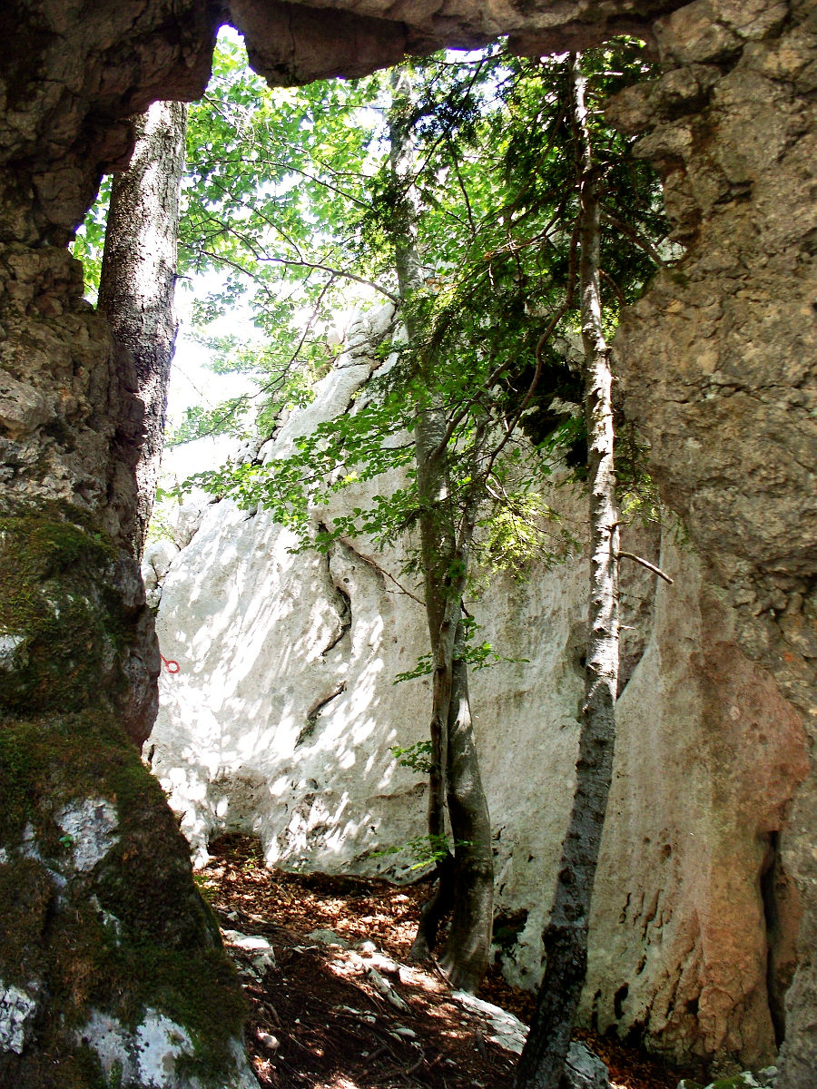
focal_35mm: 36
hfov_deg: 39.7
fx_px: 1133
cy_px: 544
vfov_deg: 51.4
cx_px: 408
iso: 125
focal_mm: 7.54
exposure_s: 1/60
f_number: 2.8
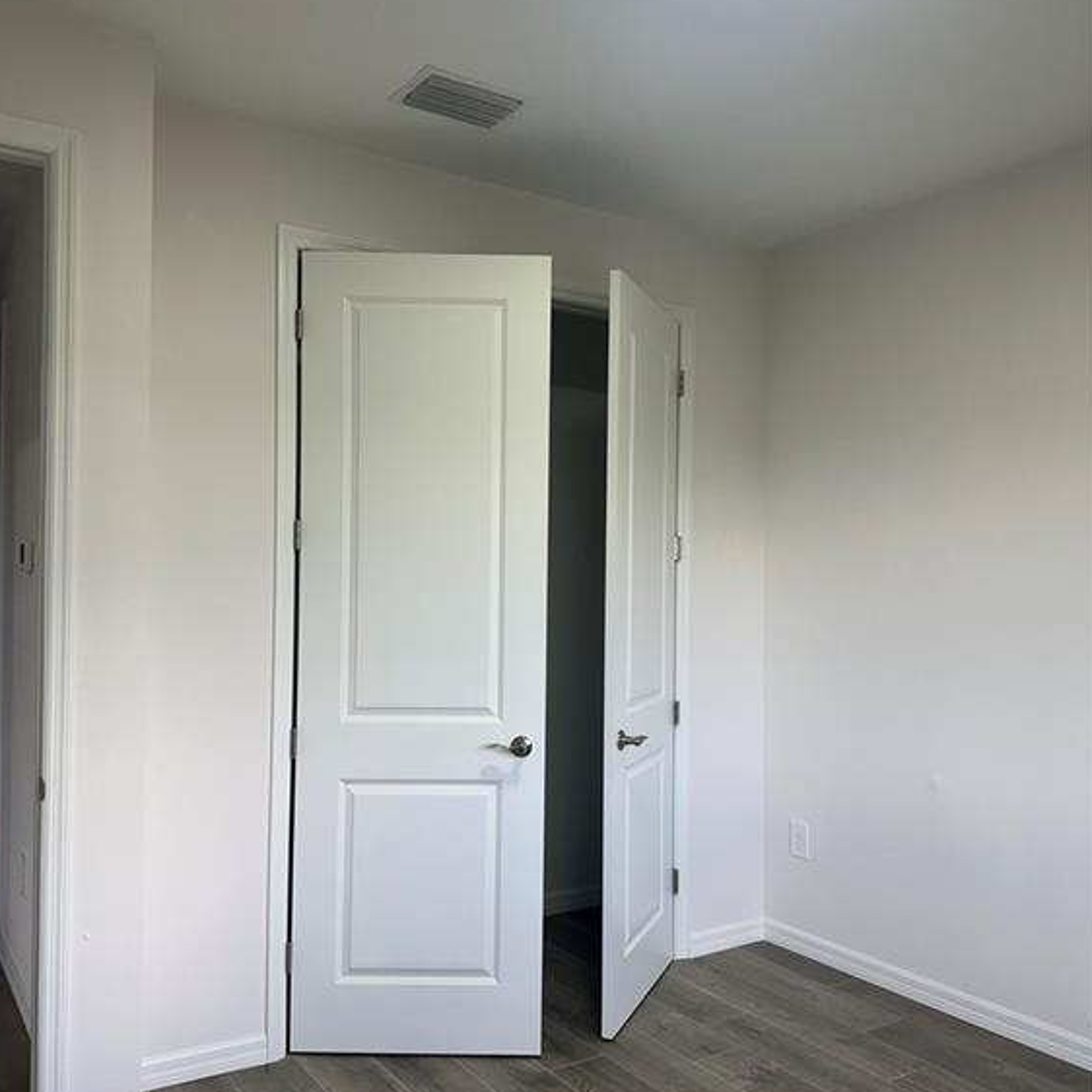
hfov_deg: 55.6
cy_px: 562
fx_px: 1035
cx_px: 540
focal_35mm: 29
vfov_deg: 55.6
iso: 100
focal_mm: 6.86
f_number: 1.78
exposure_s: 1/120
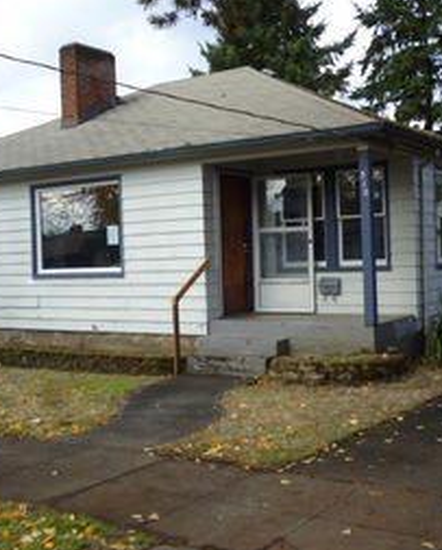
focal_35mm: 48
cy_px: 274
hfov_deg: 31.5
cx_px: 205
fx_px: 783
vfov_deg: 38.7
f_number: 3.5
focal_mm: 6.4
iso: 100
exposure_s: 1/320
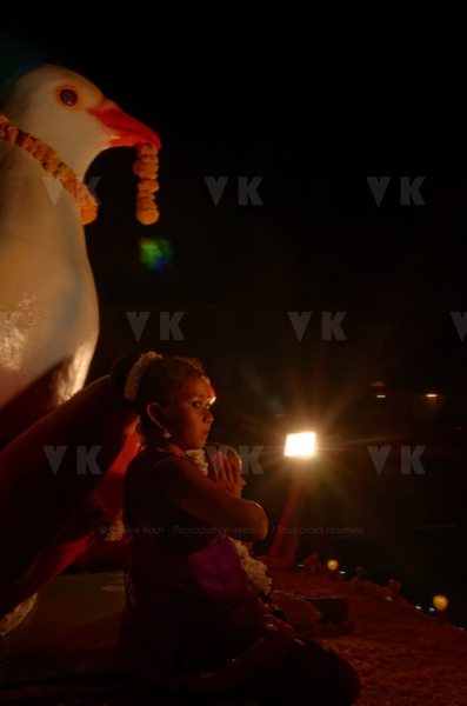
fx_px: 704
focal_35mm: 36
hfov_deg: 36.7
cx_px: 234
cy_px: 353
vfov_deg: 53.2
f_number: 22
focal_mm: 24
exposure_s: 1/40
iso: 800
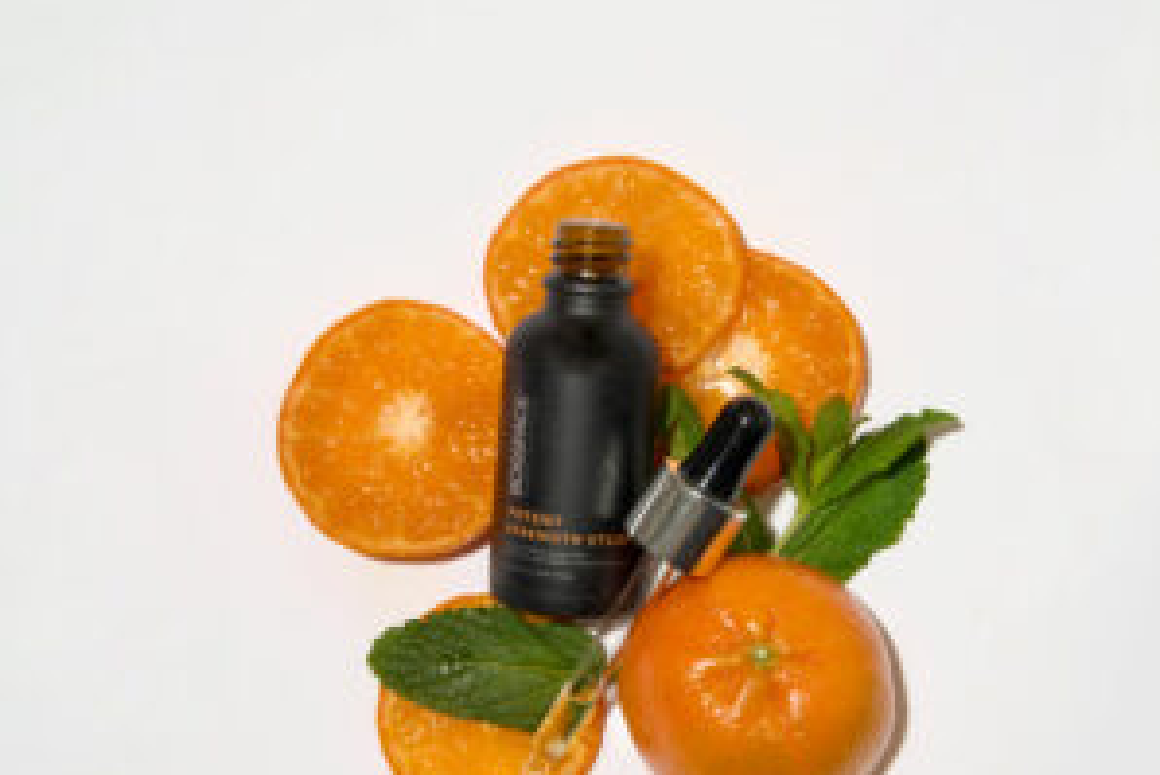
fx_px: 2740
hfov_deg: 23.9
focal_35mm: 85
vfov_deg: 16.1
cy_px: 458
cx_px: 584
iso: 160
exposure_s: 1/160
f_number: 16
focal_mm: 55
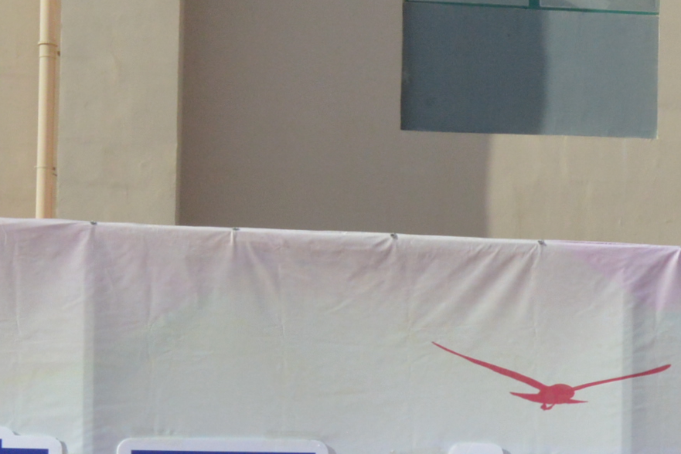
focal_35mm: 234
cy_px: 822
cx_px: 1128
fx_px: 4428
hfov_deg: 8.5
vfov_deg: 5.8
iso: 3200
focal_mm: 56
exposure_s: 1/1250
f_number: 18
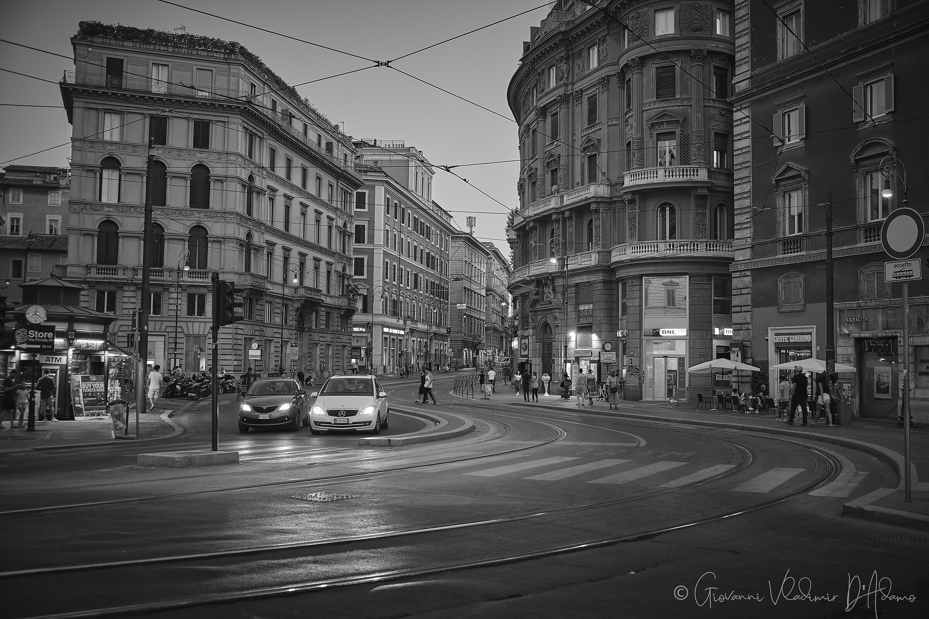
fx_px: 903
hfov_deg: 54.4
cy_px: 310
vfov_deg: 37.9
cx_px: 464
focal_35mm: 35
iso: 640
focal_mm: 23.3
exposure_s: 1/34
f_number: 3.2
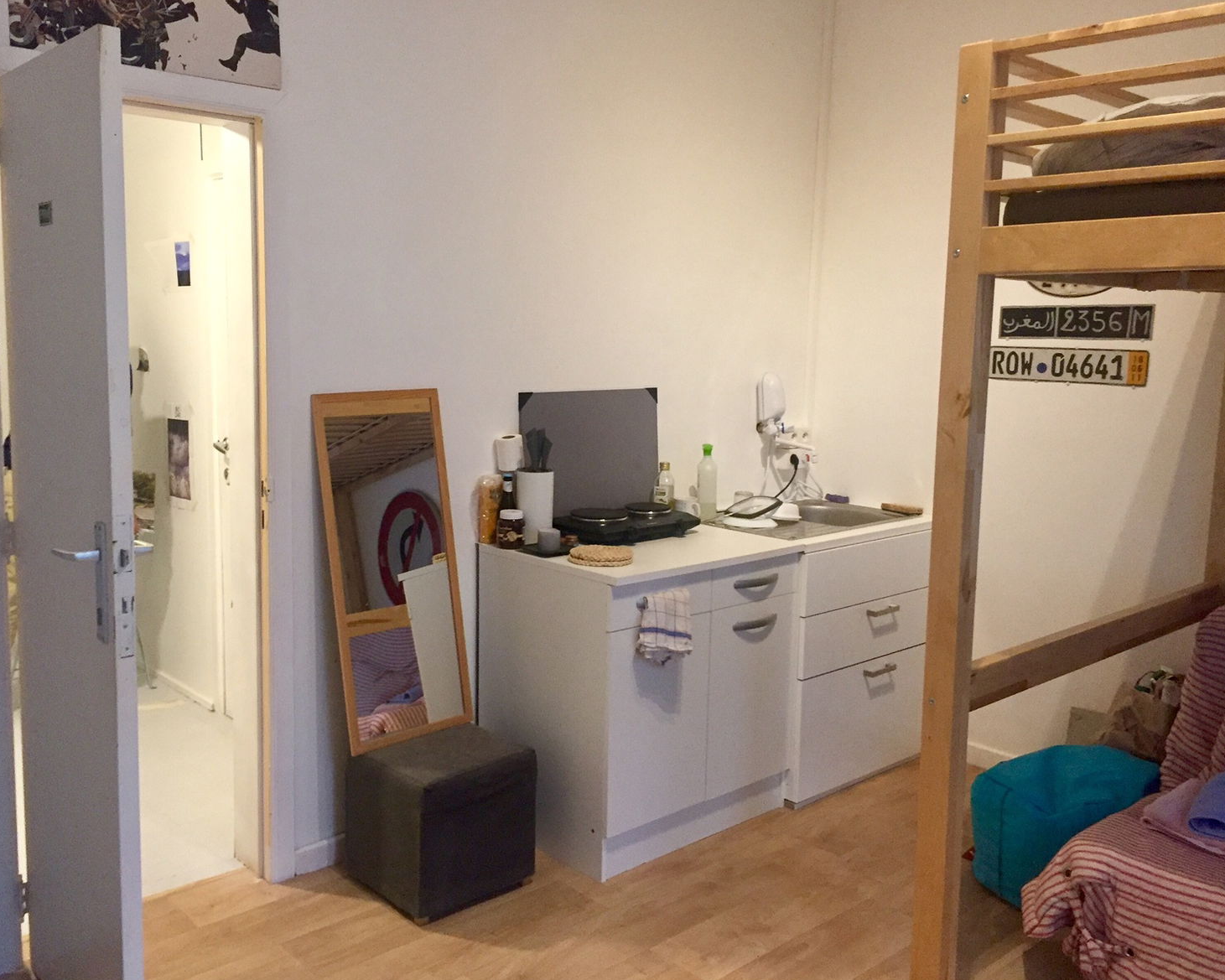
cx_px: 560
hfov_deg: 57.1
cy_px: 489
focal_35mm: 31
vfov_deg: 47.1
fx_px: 1124
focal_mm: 4.15
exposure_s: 1/33
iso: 200
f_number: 2.2
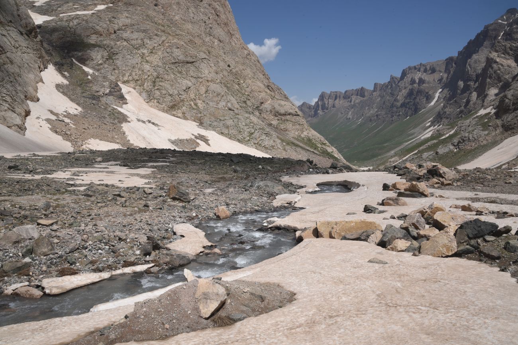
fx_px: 719
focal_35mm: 50
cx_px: 259
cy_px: 172
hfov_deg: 39.6
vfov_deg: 27.0
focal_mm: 50
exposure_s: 1/125
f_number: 18
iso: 160
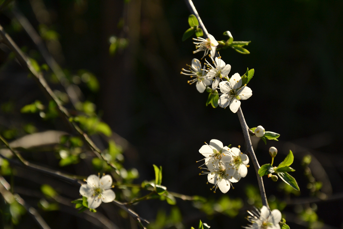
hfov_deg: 13.0
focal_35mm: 158
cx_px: 172
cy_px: 114
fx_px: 1501
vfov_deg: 8.7
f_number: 7.1
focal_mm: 105
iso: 250
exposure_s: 1/500
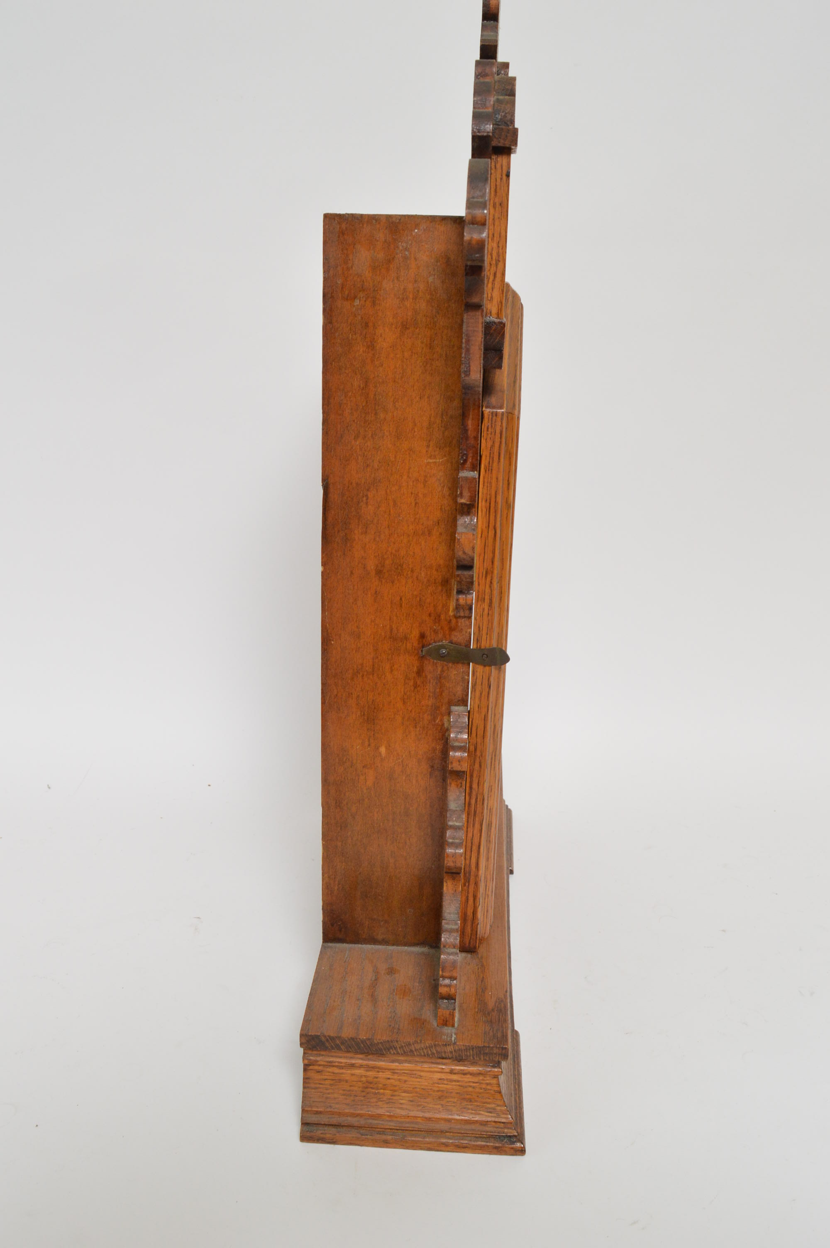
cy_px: 624
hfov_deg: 39.9
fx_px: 1143
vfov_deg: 57.3
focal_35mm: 33
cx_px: 415
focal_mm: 22
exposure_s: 1/80
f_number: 9
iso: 800
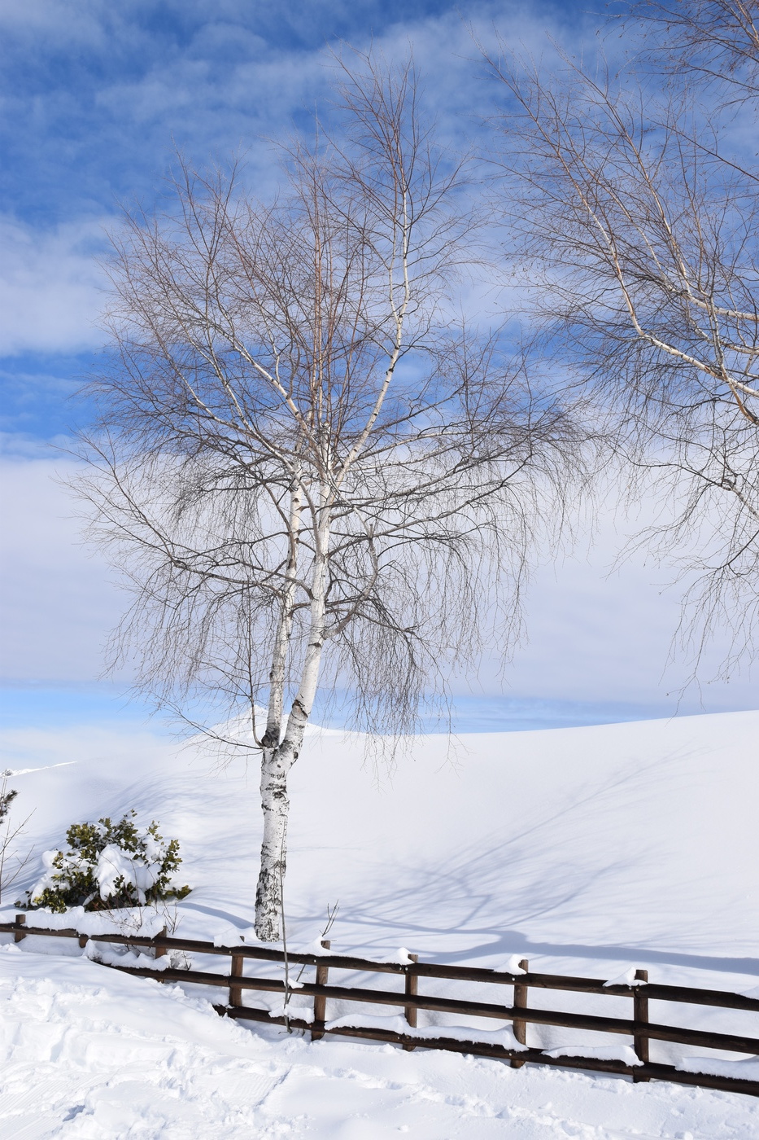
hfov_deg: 28.1
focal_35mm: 48
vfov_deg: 41.1
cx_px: 380
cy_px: 570
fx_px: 1518
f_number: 13
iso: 200
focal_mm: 32
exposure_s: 1/500
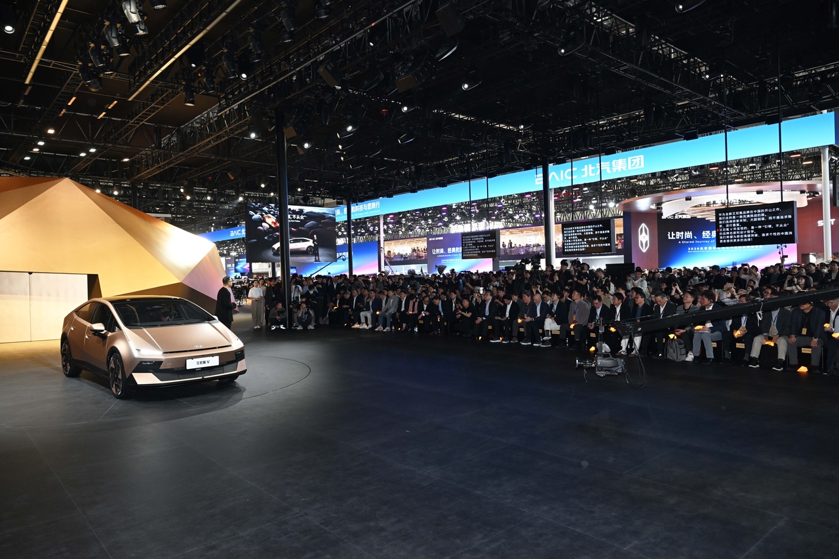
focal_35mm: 24
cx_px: 420
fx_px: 559
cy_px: 280
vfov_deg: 53.1
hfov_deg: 73.8
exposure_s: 1/80
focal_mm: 24
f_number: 5.6
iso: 1000
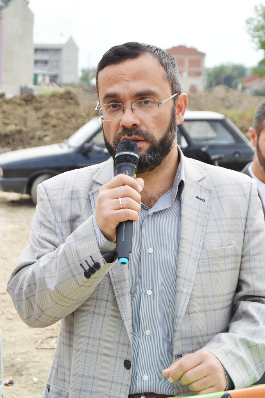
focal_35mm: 82
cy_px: 199
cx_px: 132
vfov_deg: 24.6
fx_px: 911
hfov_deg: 16.6
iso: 100
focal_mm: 55
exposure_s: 1/200
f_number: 7.1
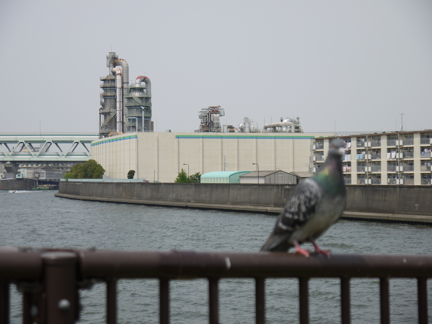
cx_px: 216
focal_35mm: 84
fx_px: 1048
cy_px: 162
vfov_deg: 17.6
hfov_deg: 23.3
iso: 100
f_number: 5.6
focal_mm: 42
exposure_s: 1/800
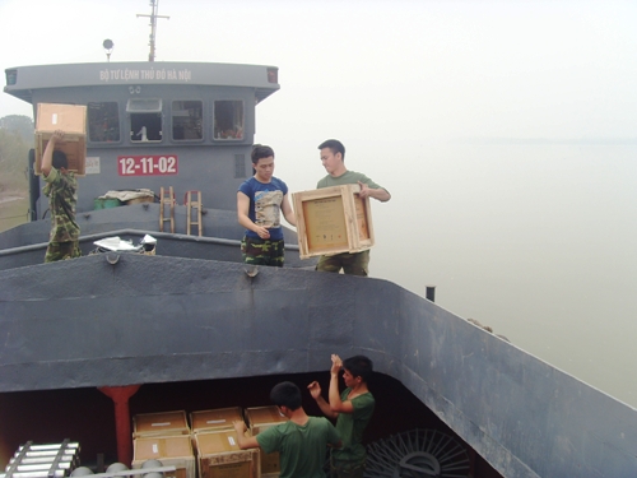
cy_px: 239
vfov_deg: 36.8
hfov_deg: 47.9
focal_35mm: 39
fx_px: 718
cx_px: 318
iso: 80
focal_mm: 6.6
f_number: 3.5
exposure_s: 1/250
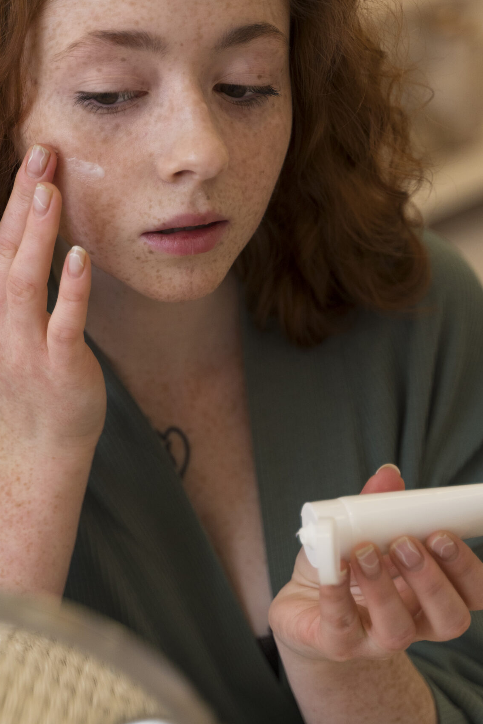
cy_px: 352
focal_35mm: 102
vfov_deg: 20.0
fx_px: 2053
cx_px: 149
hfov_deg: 13.4
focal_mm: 68
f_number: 2.8
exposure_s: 1/200
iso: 1000
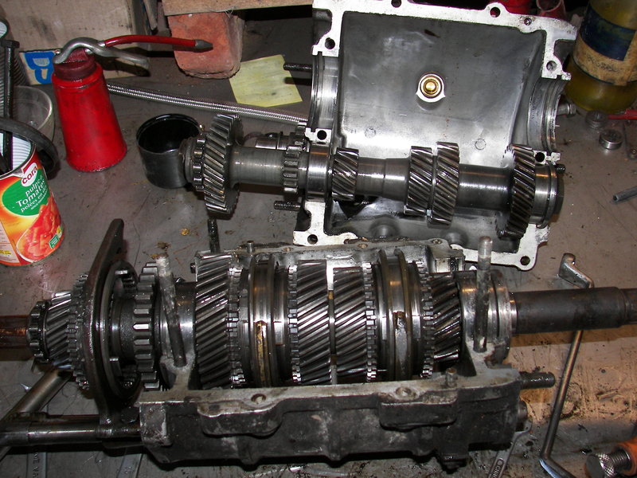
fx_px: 662
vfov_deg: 39.7
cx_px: 318
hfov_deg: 51.4
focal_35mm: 36
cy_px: 239
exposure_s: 1/30
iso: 100
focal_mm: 6
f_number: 2.8
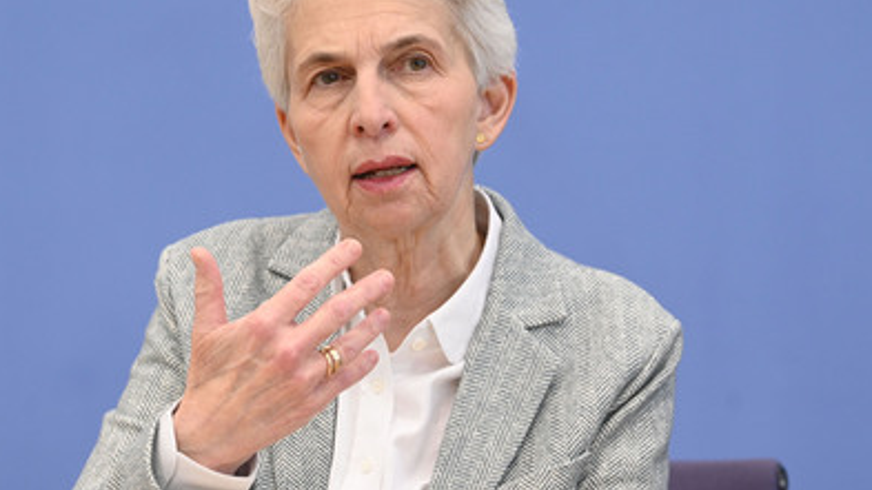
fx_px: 3468
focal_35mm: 150
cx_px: 383
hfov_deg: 14.3
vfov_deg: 8.1
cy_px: 169
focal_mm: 125
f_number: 4.5
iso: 3200
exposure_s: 1/800
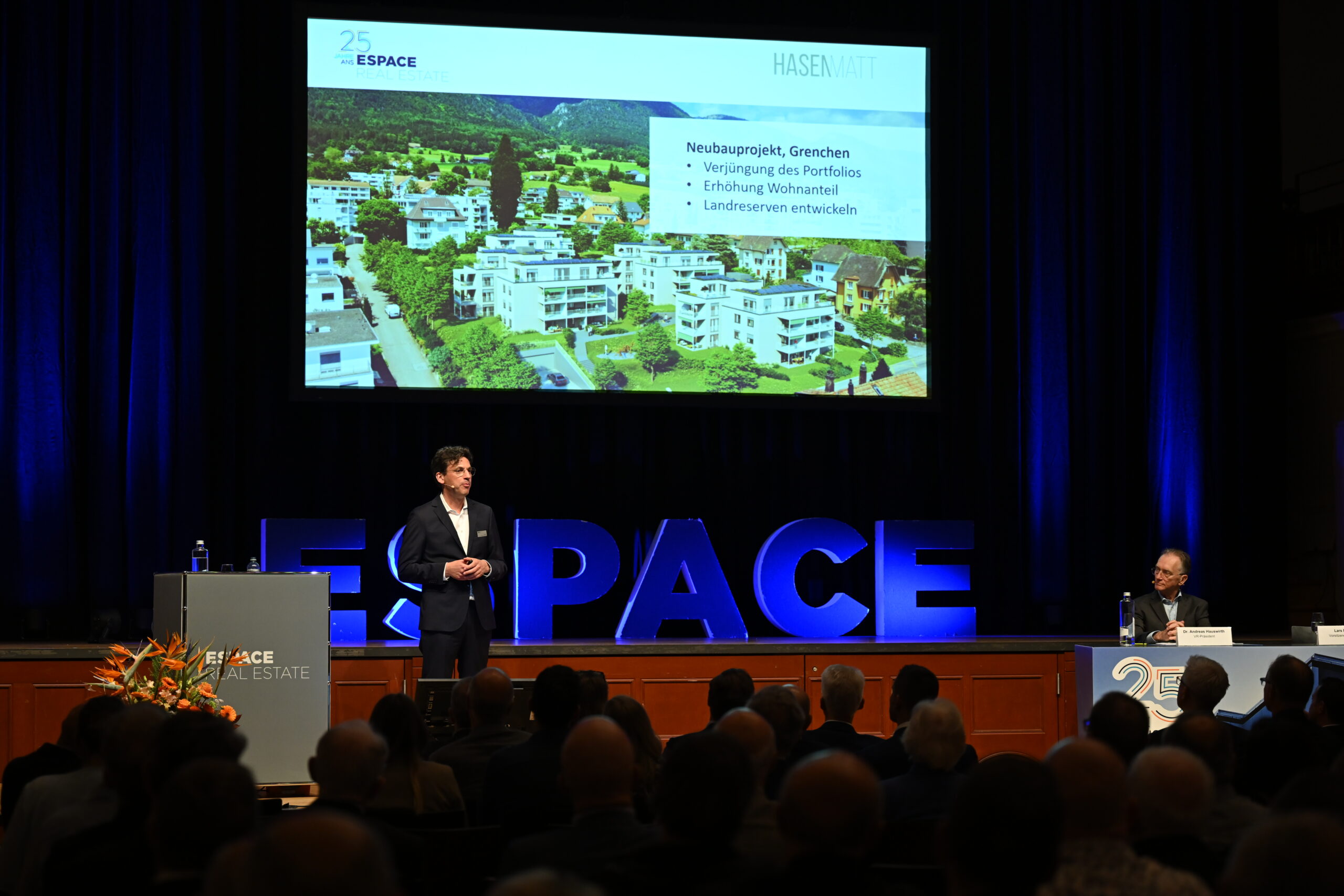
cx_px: 672
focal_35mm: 77
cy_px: 448
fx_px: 2875
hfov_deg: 26.3
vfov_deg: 17.7
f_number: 2.8
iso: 1000
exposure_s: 1/125
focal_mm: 77
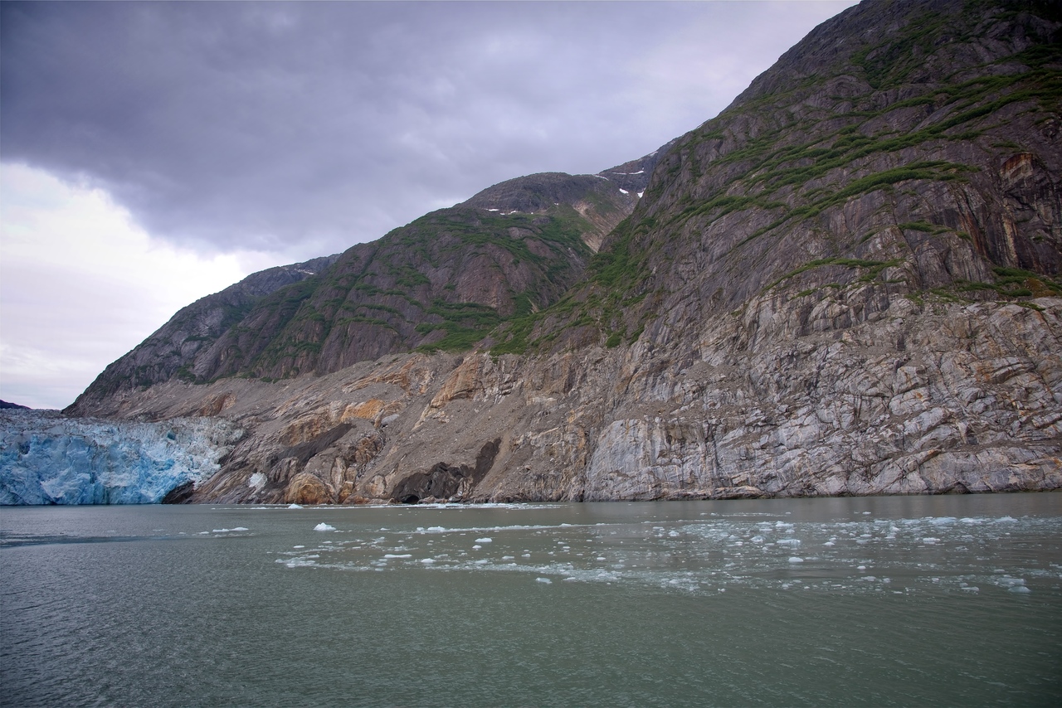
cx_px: 531
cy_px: 354
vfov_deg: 53.2
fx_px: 708
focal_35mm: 24
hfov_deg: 73.7
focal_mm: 24
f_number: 6.3
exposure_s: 1/100
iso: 100
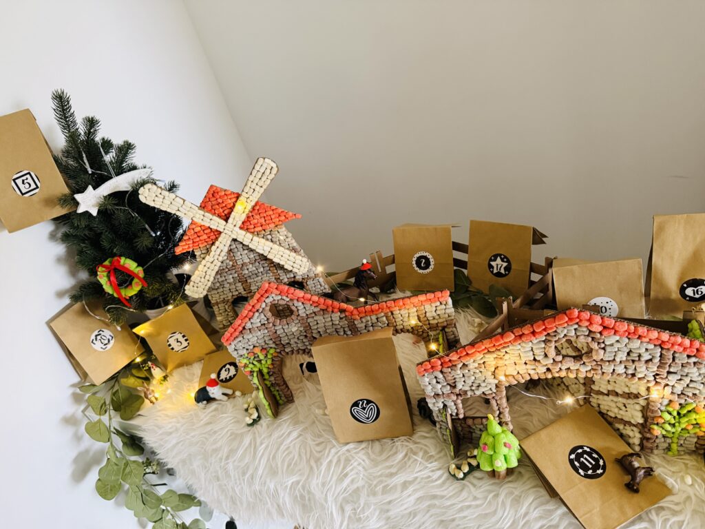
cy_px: 264
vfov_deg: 56.8
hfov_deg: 71.6
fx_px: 489
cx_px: 352
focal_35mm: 24
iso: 500
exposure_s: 1/60
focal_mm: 6.76
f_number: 1.78
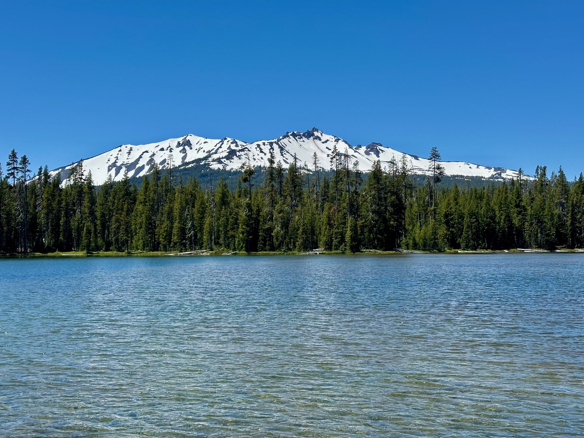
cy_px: 219
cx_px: 292
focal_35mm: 48
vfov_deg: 30.3
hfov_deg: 39.7
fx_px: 810
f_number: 1.78
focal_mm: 6.86
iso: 64
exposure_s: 1/3876
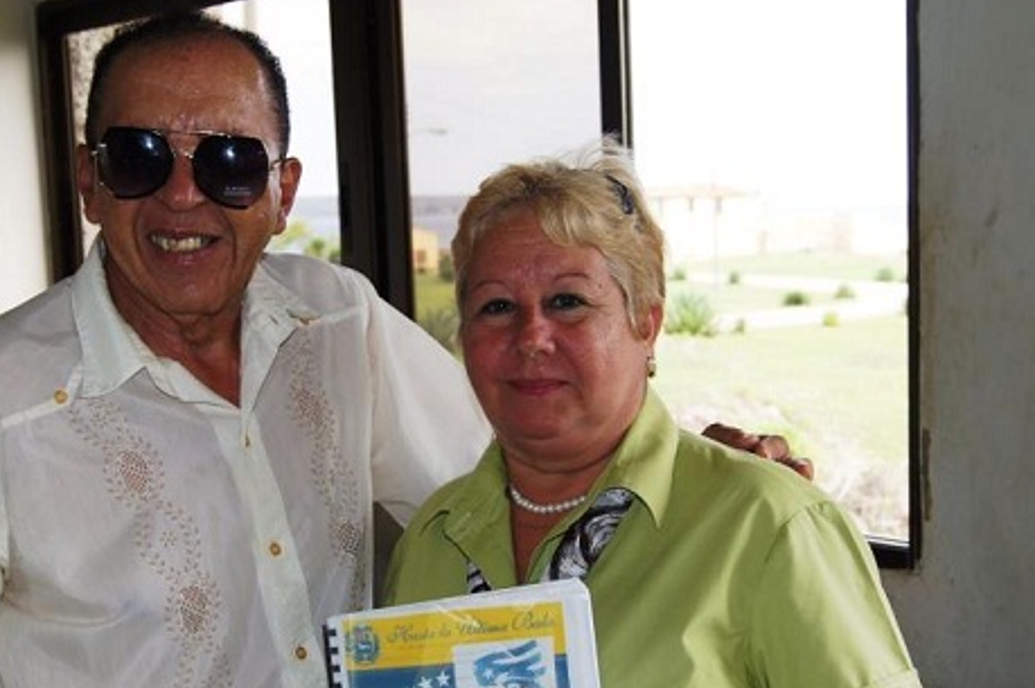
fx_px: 1838
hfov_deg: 31.3
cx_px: 374
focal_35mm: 64
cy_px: 458
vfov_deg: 21.1
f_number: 5.6
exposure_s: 1/60
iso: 100
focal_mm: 28
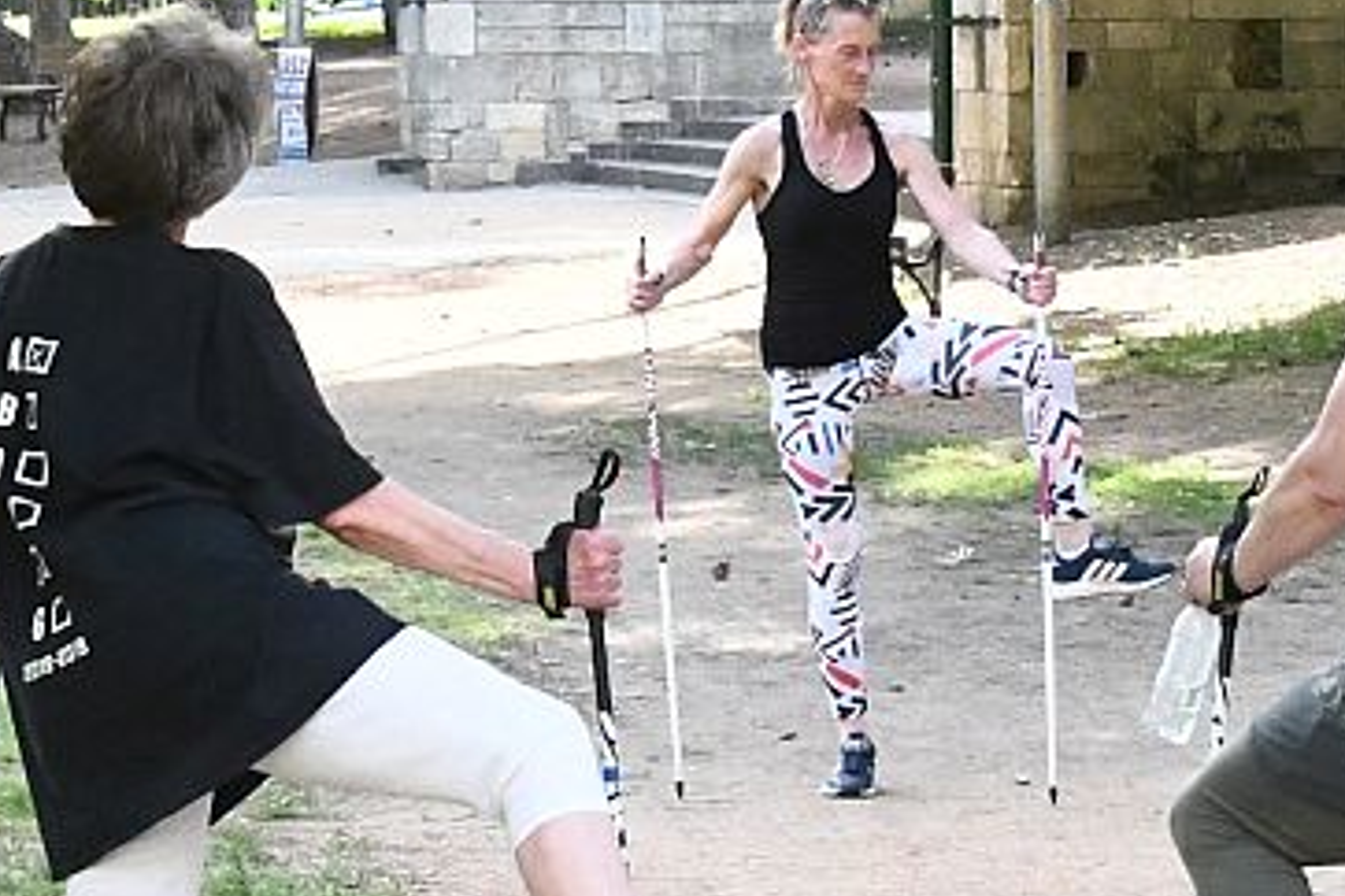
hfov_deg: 9.1
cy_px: 265
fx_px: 8406
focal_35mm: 225
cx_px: 897
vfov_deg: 6.1
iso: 5000
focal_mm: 34
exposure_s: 1/400
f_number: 10
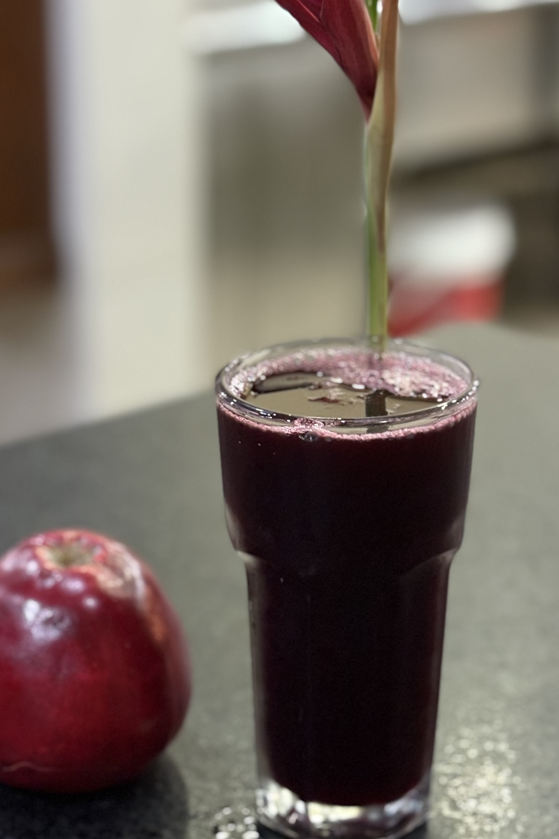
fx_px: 1886
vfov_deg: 25.0
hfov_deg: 16.9
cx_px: 311
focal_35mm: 81
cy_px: 298
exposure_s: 1/40
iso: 200
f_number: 1.6
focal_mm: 5.96
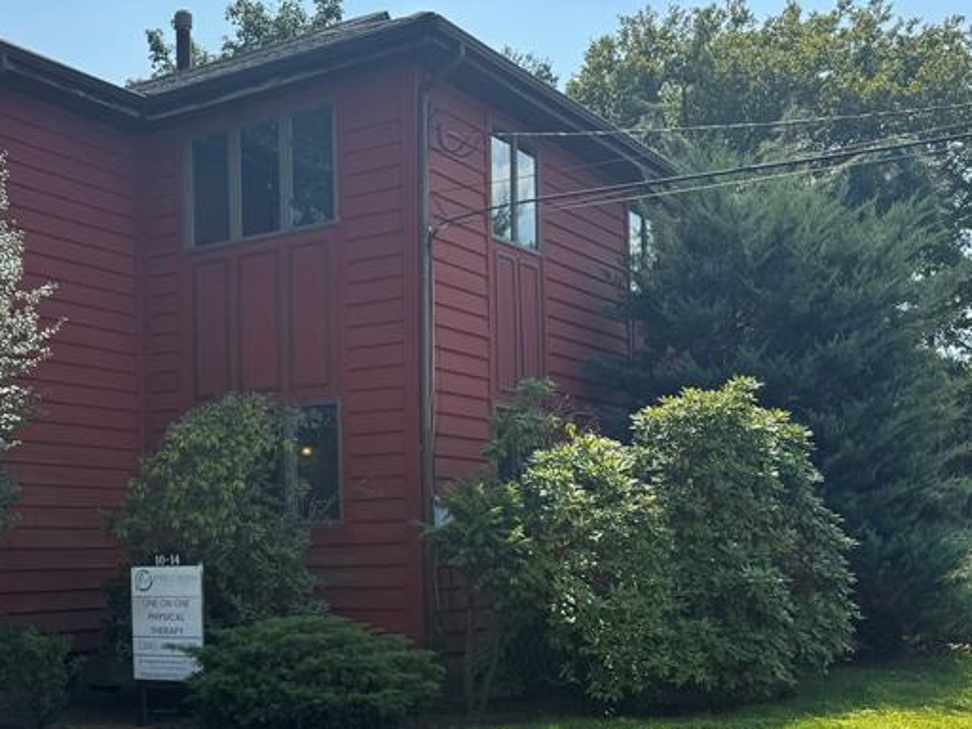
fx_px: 1348
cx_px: 192
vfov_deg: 30.1
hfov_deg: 38.2
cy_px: 482
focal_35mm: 48
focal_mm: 6.76
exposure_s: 1/3247
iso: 80
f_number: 1.78
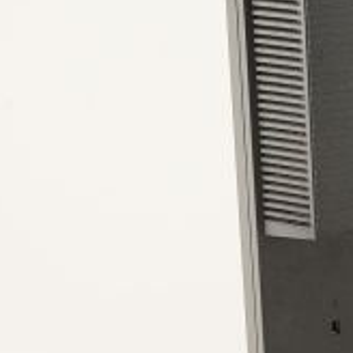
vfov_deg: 11.3
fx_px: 1788
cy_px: 143
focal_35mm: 155
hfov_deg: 10.7
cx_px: 607
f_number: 13
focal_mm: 50
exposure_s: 1/160
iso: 1600
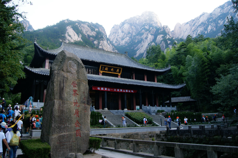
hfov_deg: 67.5
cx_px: 119
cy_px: 79
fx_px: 178
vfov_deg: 47.8
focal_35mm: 27
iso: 100
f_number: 4.5
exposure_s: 1/40
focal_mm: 18
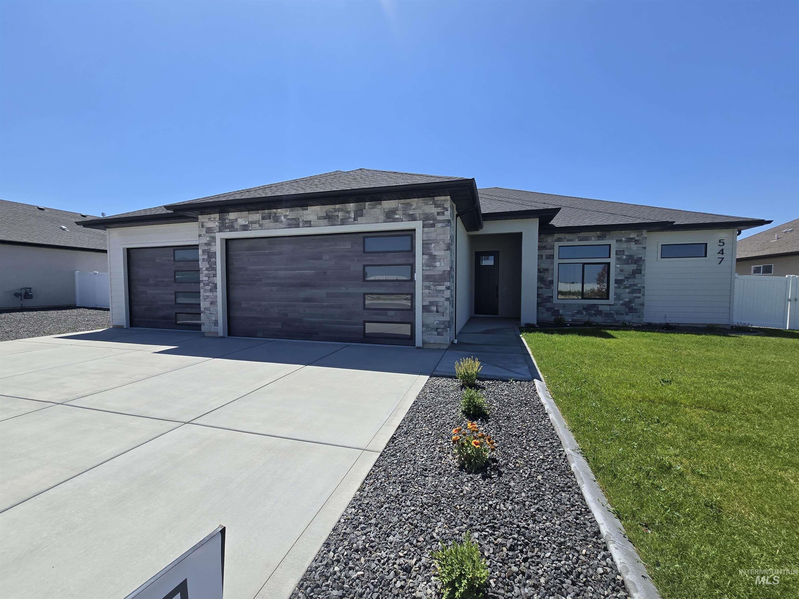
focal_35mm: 13
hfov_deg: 106.2
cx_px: 400
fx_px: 300
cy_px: 300
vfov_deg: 89.9
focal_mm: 2.2
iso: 50
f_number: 2.2
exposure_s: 1/2790
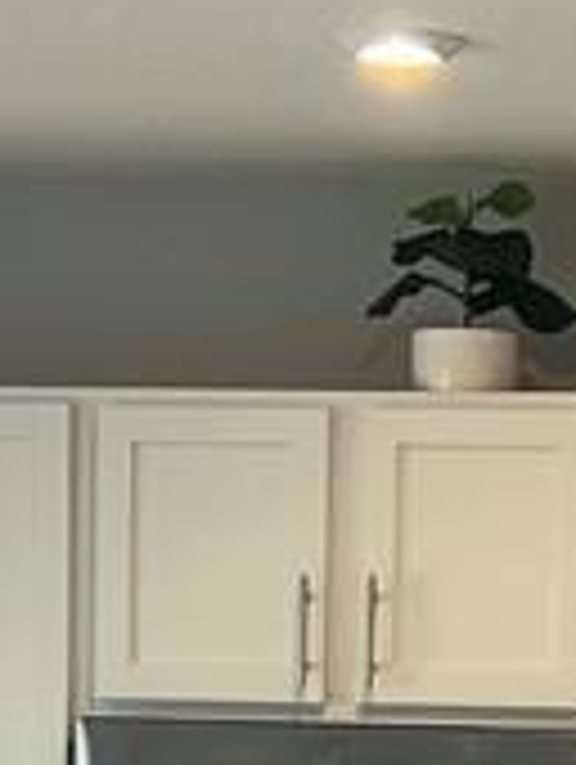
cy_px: 1737
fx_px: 5400
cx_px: 572
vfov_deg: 7.6
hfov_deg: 6.1
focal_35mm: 244
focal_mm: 5.7
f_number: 1.5
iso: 64
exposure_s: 1/120
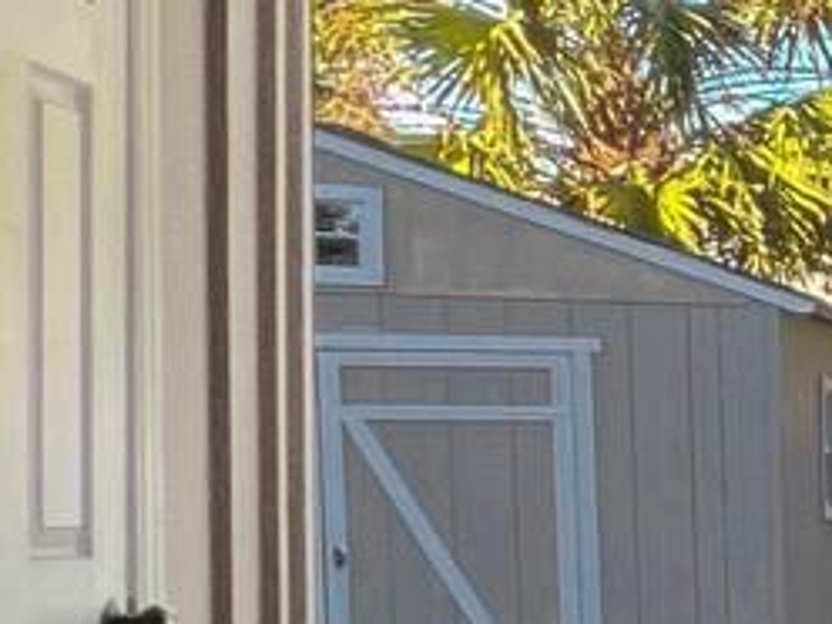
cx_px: 2650
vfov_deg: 17.4
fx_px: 2019
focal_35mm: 84
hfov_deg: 10.7
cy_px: 533
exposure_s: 1/99
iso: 40
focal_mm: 1.57
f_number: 1.8
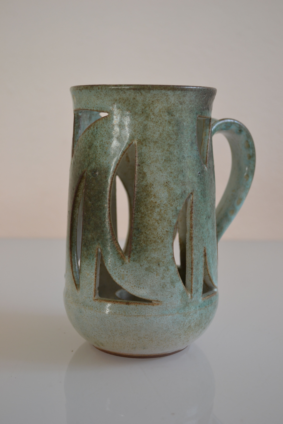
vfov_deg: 38.9
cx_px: 142
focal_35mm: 51
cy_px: 212
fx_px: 601
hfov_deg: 26.5
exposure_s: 1/125
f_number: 5.6
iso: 360
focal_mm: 34
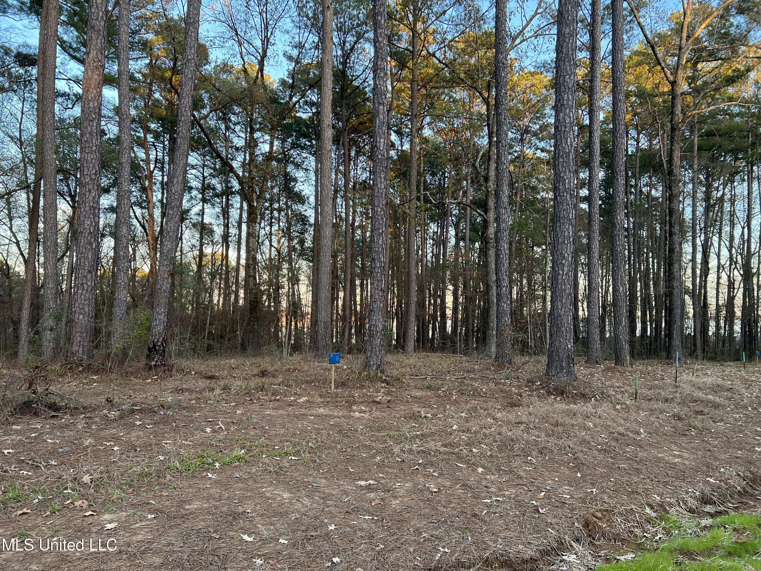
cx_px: 380
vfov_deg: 53.1
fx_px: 572
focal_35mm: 26
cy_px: 286
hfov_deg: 67.3
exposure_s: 1/121
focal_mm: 5.7
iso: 80
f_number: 1.5
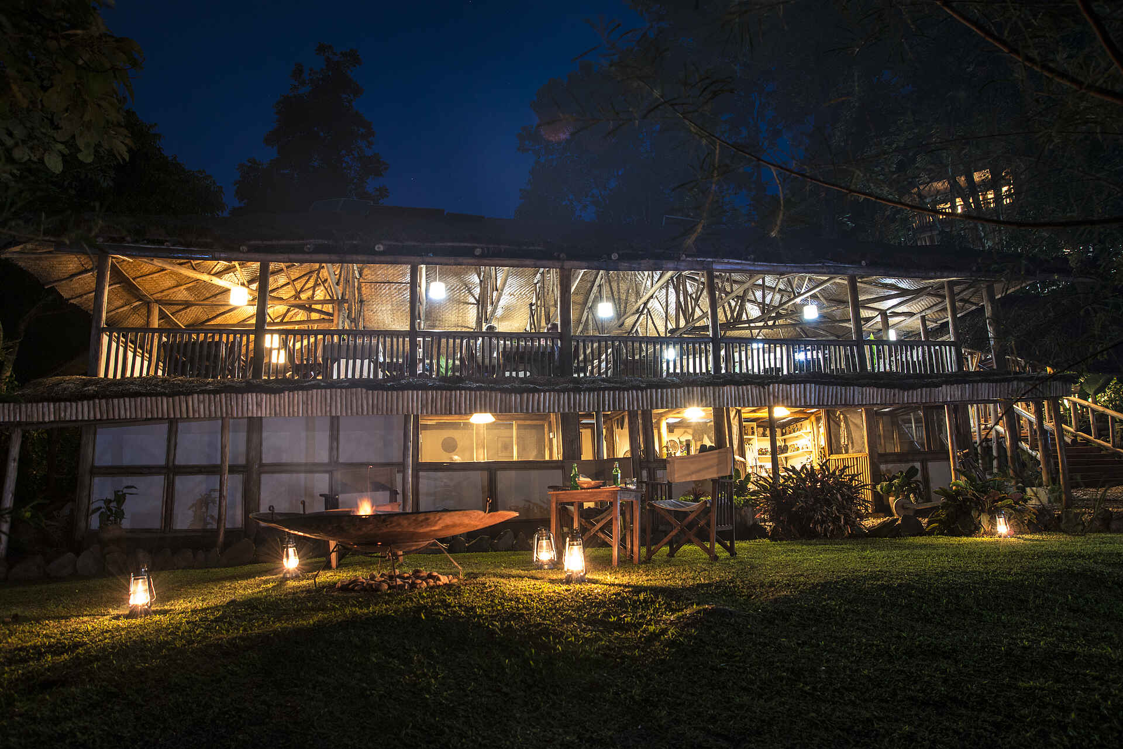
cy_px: 374
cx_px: 562
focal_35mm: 24
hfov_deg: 73.7
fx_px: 749
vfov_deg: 53.2
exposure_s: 3
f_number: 5.6
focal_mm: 24
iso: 1250
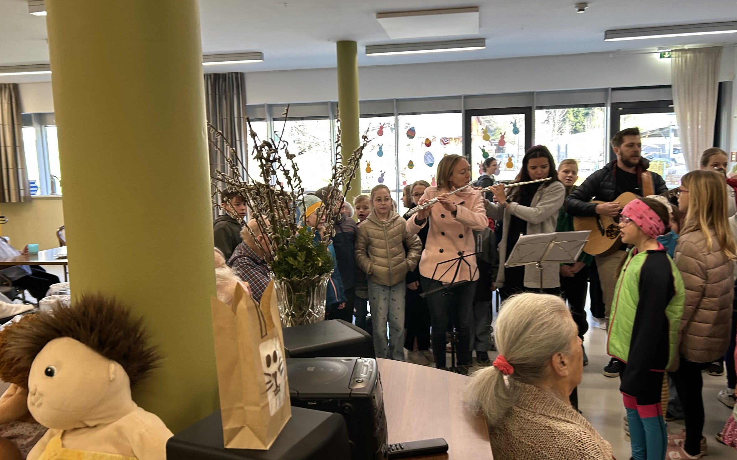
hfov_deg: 62.9
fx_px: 603
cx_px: 381
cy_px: 232
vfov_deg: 41.8
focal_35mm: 30
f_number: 1.5
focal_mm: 5.7
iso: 125
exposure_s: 1/100
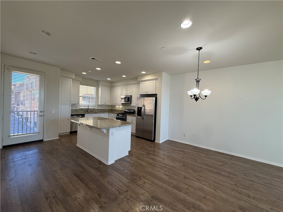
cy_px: 106
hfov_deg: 102.1
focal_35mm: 14
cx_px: 142
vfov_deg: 85.7
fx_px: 114
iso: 80
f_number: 2.2
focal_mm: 2.22
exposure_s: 1/120
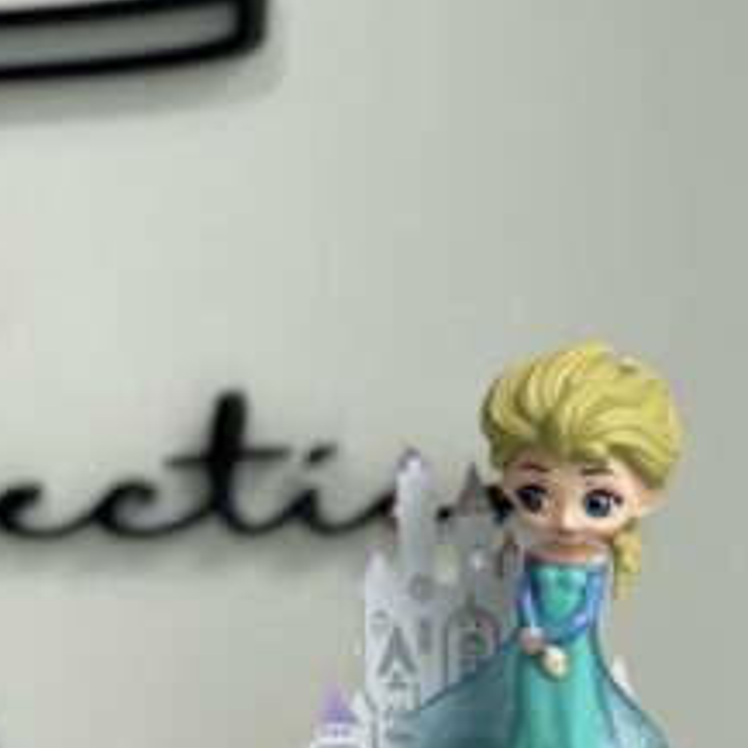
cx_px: 558
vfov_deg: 12.3
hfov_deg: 12.5
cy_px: 912
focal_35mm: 139
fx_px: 3398
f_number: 2.2
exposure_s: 1/121
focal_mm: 7.5
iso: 40
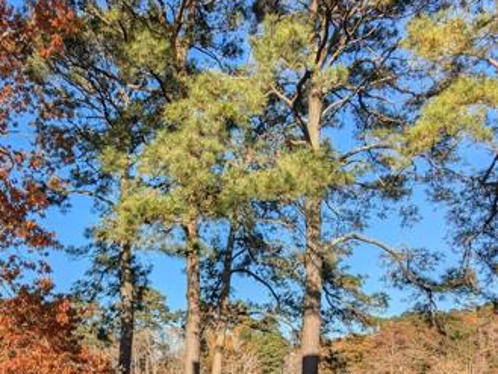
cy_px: 366
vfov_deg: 36.9
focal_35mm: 35
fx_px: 504
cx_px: 173
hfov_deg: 51.8
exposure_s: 1/1045
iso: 40
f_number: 2.2
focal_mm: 2.35
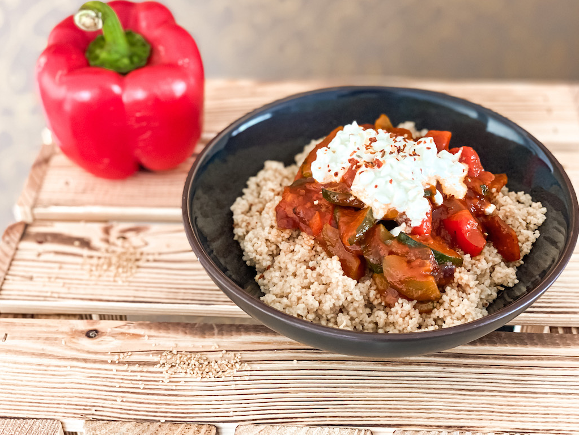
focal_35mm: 58
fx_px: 970
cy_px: 228
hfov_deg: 33.2
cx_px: 304
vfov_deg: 25.2
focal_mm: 6
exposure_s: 1/40
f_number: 2
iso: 200
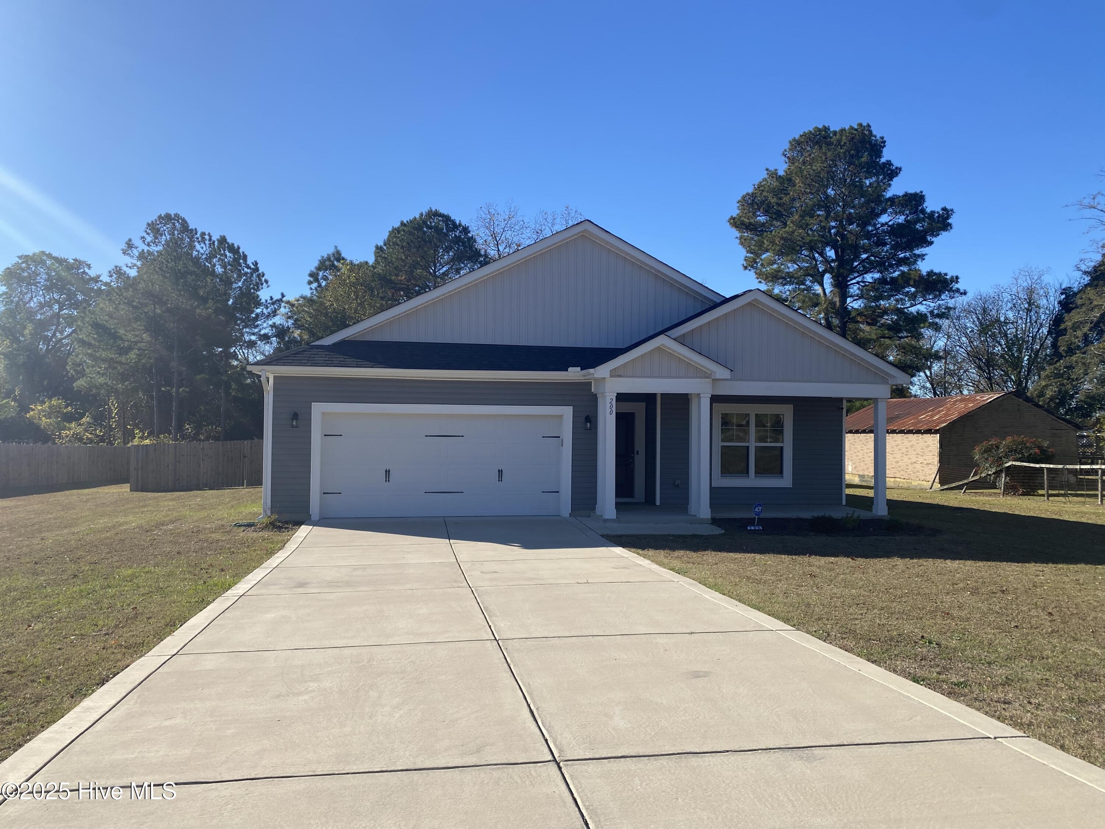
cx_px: 552
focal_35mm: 26
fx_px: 830
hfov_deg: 67.3
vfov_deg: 53.1
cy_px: 414
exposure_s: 1/2817
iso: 32
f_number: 1.8
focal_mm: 4.25
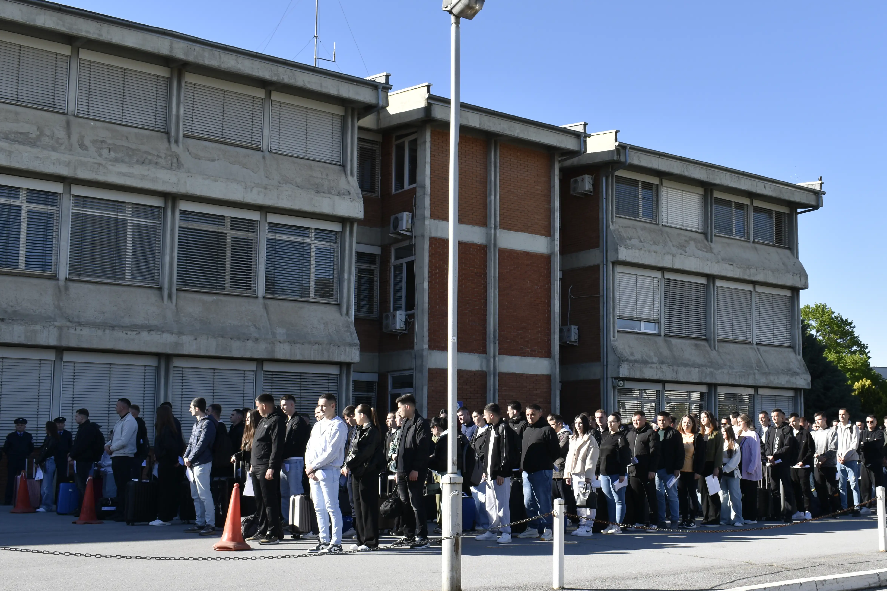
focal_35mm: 42
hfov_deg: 46.1
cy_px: 342
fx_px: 1035
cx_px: 544
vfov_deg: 31.8
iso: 160
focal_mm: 22
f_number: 8
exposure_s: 1/250
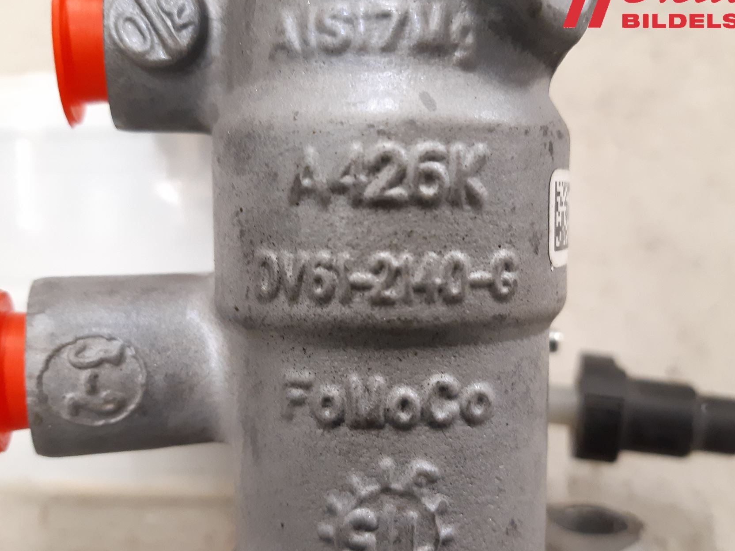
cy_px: 292
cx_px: 382
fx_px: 679
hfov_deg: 56.8
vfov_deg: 44.1
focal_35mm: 32
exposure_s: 1/33
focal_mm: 3.93
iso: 250
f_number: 1.7
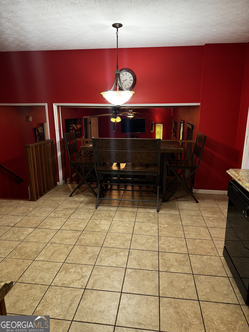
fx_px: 230
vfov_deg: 71.6
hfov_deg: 56.8
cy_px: 166
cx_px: 124
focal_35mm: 24
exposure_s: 1/60
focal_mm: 6.76
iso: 320
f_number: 1.78
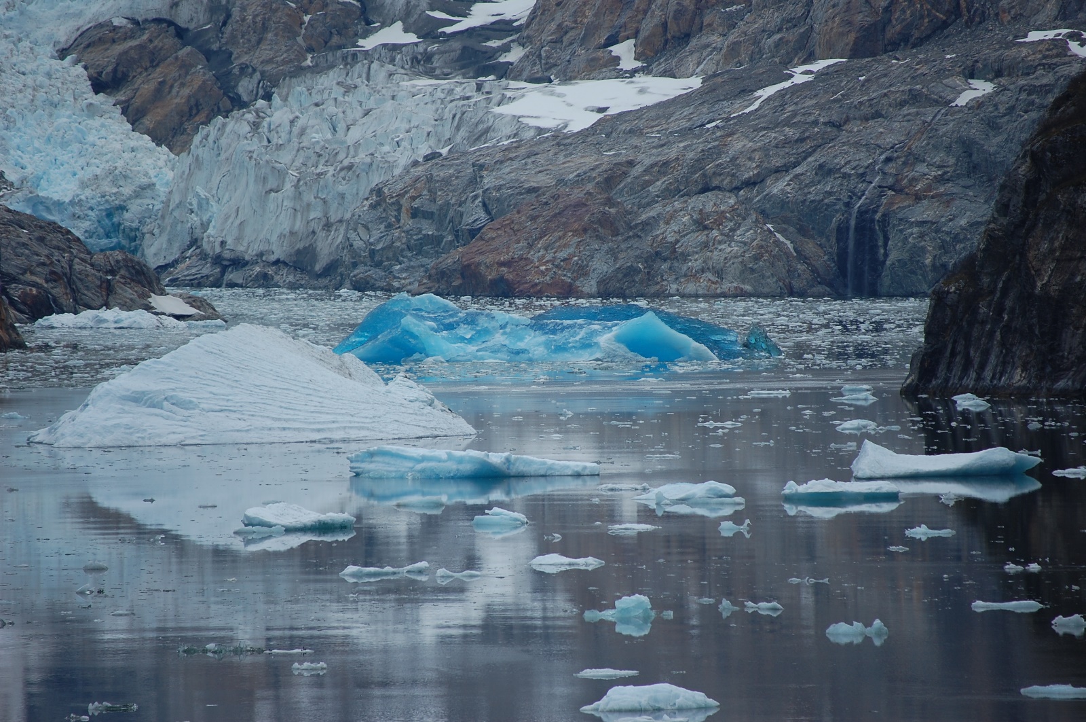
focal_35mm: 300
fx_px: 9040
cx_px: 543
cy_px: 361
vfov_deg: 4.6
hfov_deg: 6.9
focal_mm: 200
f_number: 5.6
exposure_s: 1/500
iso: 200
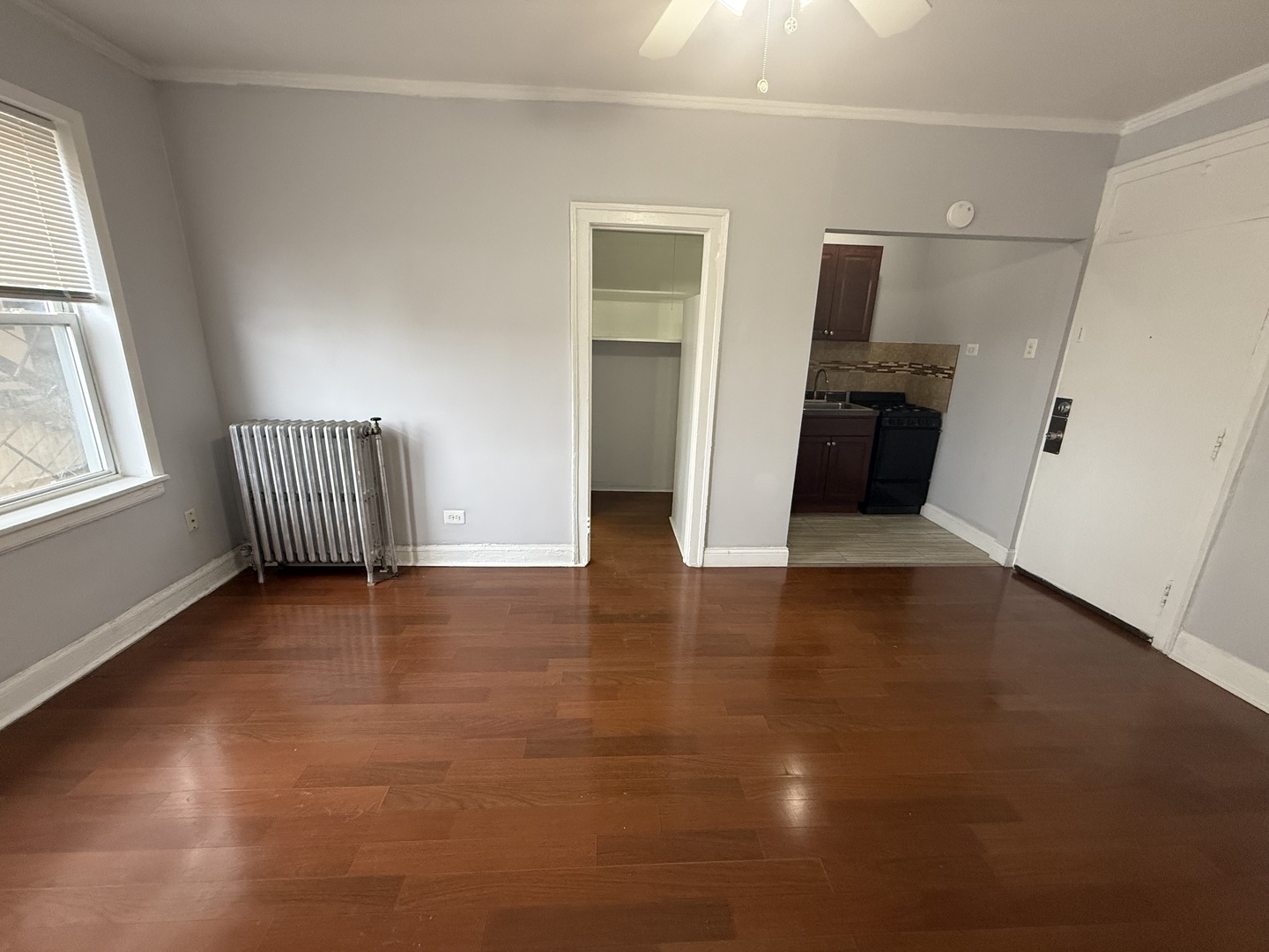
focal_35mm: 14
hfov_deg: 102.1
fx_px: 513
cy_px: 476
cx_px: 634
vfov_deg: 85.7
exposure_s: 1/120
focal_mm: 2.22
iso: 320
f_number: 2.2
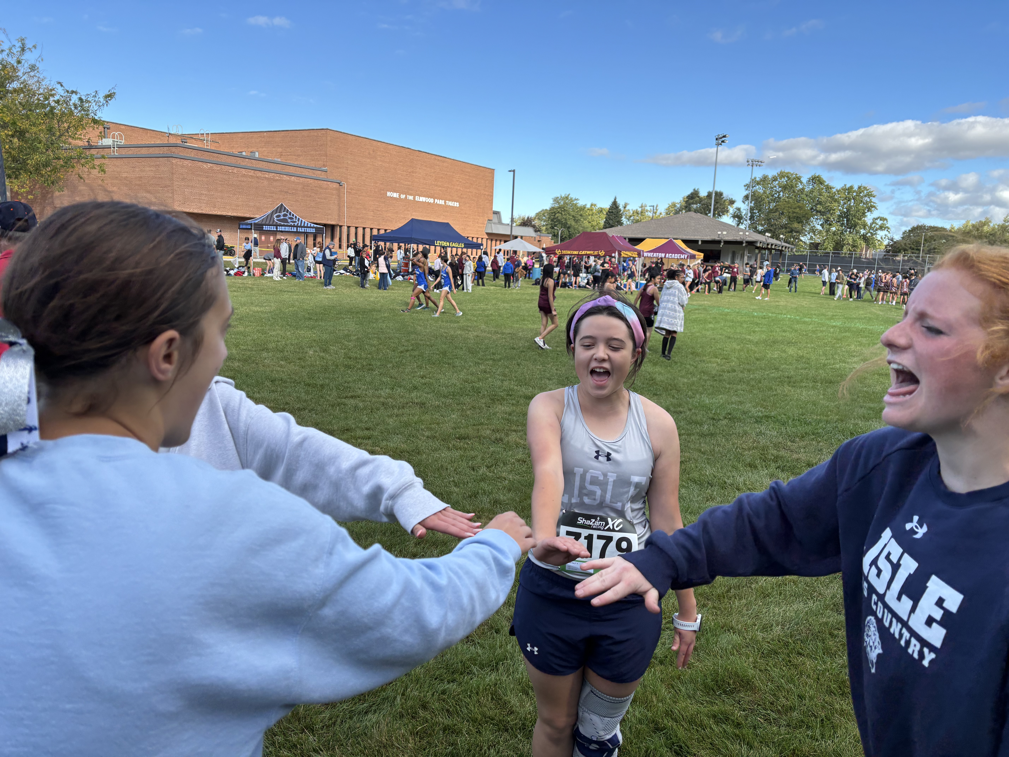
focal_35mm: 26
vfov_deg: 53.1
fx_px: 758
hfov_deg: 67.3
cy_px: 378
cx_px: 504
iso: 50
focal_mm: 5.96
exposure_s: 1/1092
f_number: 1.6
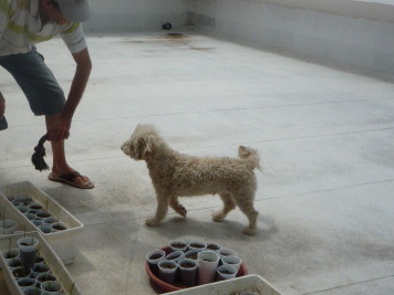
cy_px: 129
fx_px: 615
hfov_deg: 34.5
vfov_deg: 27.0
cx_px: 83
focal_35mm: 54
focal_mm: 5.2
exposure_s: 1/800
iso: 100
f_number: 6.3
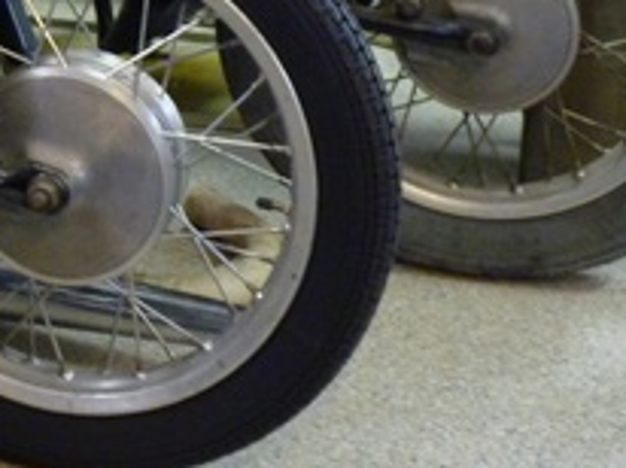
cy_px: -158
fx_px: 1969
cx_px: -167
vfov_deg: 13.0
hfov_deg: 17.1
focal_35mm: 109
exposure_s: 1/5
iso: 400
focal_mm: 7.2
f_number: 3
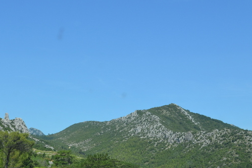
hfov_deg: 26.0
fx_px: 539
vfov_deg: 17.7
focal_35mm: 77
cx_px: 66
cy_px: 110
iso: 100
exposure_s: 1/200
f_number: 7.1
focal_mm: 32
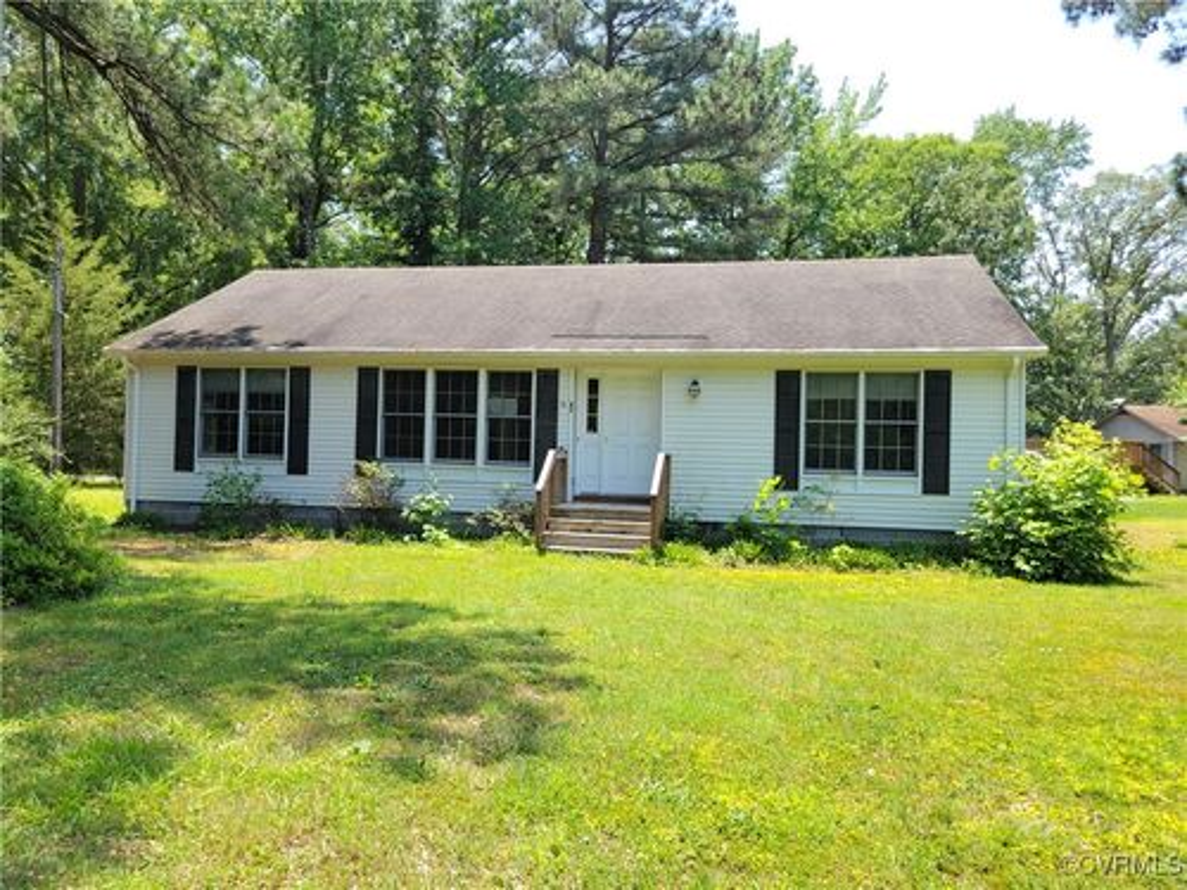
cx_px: 594
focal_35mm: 26
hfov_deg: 67.3
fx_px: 892
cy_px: 445
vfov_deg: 53.1
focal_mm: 5.4
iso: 40
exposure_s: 1/715
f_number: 1.8
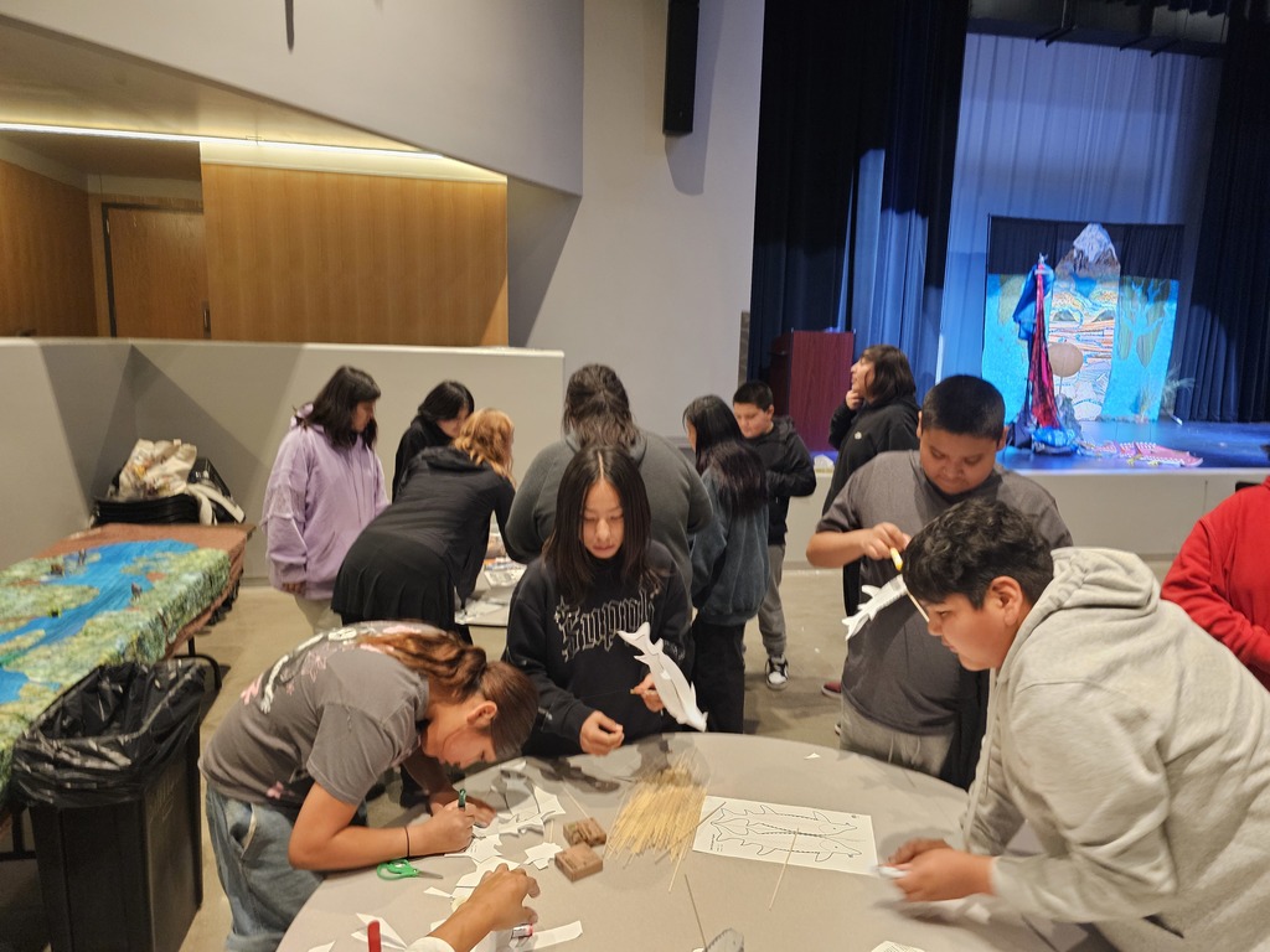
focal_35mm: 23
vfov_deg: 58.9
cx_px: 635
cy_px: 476
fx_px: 844
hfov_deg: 73.9
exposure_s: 1/60
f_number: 1.7
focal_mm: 6.3
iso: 500
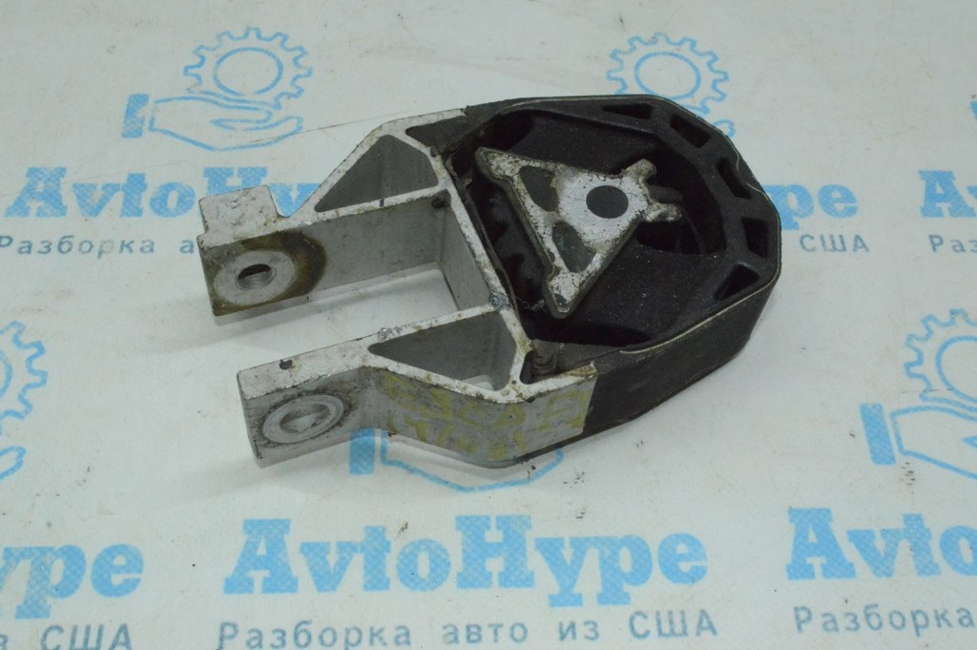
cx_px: 488
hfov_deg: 46.4
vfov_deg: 31.8
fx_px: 1139
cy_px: 325
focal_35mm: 42
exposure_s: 1/60
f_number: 29
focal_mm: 28
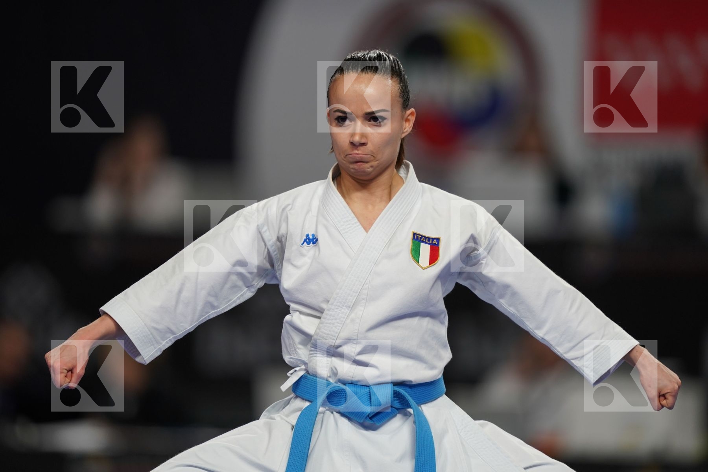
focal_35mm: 400
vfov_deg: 3.4
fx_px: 7866
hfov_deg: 5.2
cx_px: 354
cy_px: 236
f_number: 2.8
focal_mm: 400
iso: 640
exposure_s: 1/500
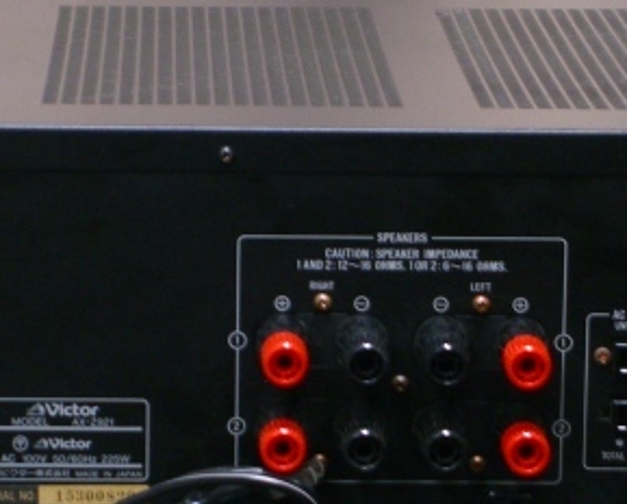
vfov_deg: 6.3
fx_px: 4571
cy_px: 176
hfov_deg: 7.8
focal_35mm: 246
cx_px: 249
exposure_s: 1/8
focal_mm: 23.7
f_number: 5.1
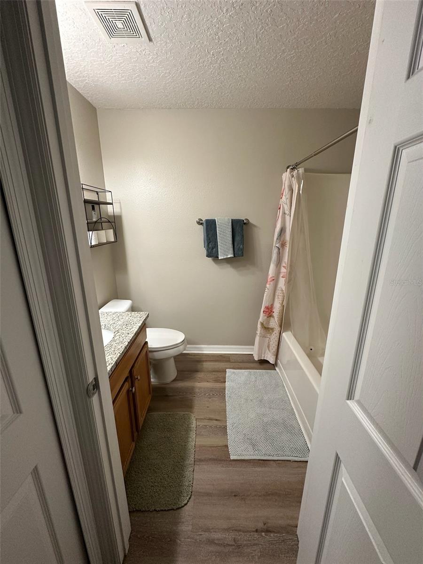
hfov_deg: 85.7
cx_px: 212
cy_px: 282
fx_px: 228
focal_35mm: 14
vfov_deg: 102.1
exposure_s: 1/120
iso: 250
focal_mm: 2.22
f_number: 2.2
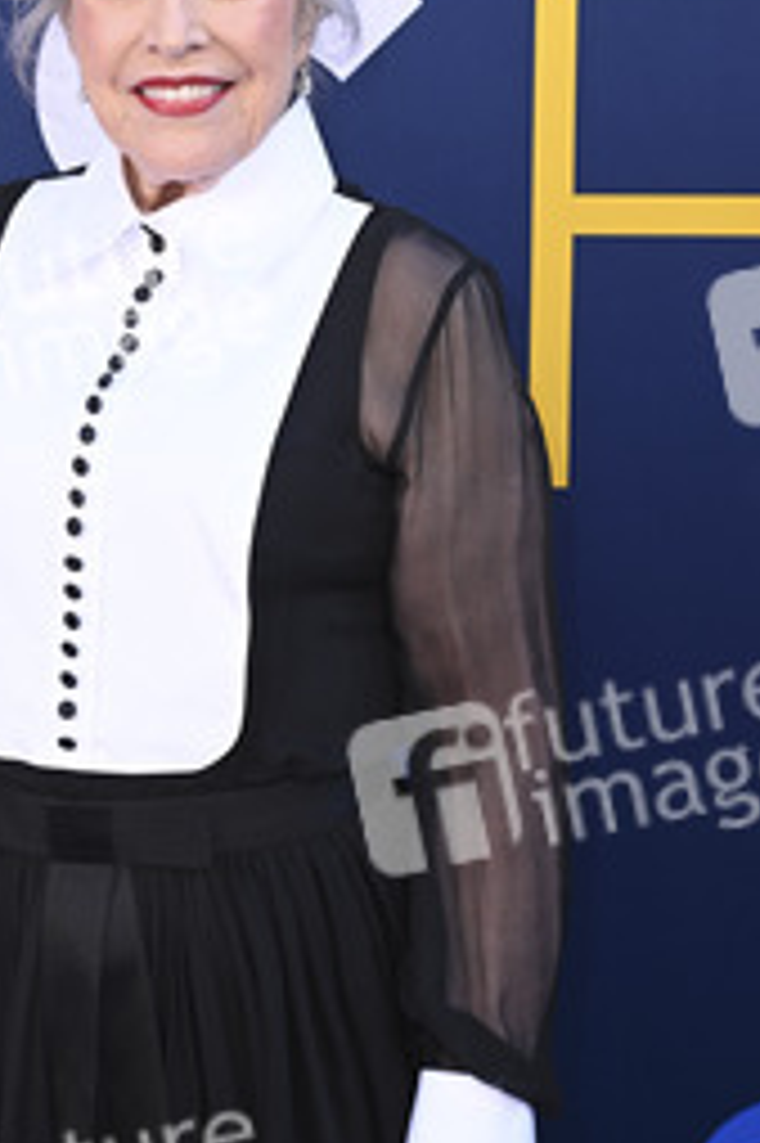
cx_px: 171
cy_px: 544
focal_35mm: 112
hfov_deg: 12.2
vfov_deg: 18.3
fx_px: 3551
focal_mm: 71
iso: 320
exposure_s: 1/200
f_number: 5.6
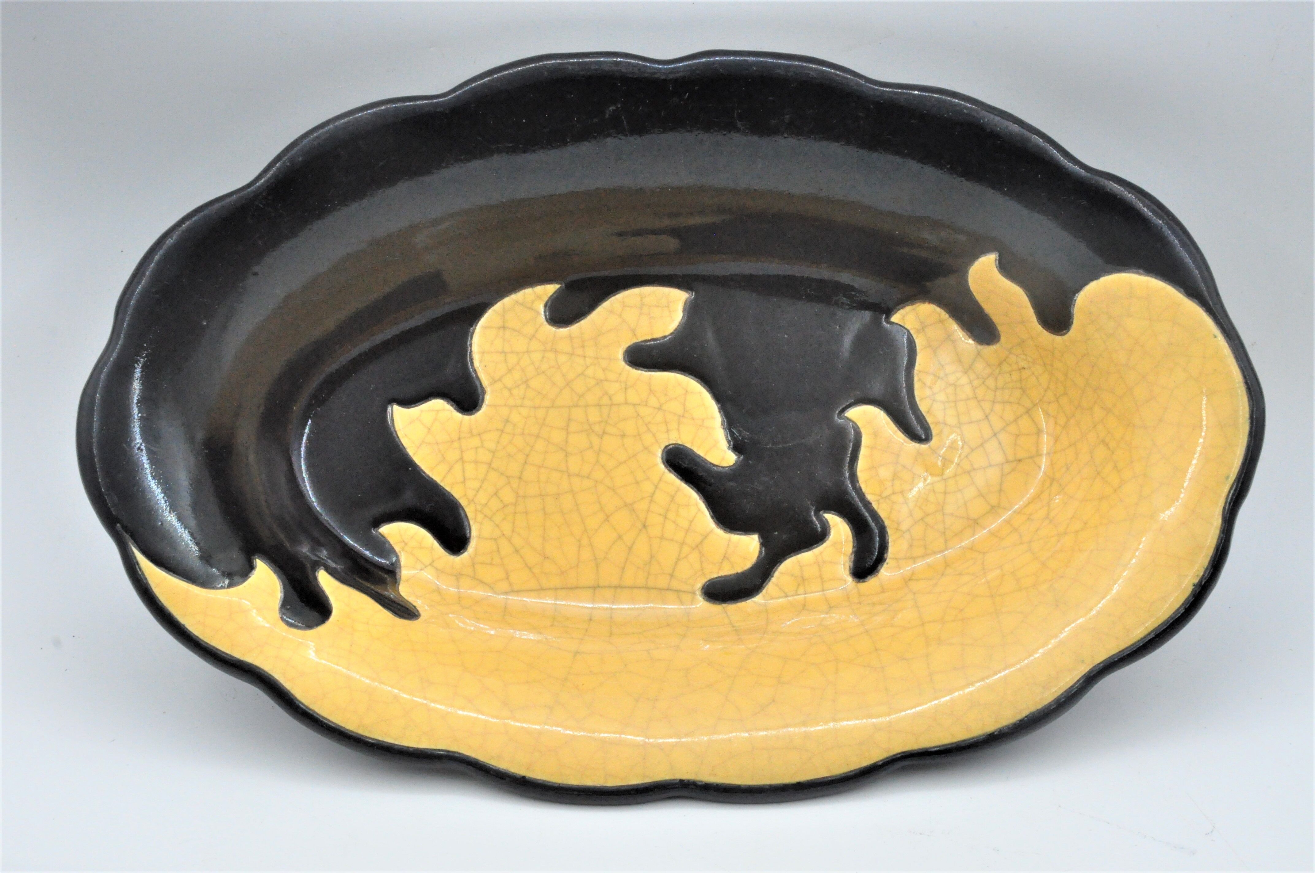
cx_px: 658
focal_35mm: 78
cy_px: 436
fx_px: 2846
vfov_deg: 17.4
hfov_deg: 26.0
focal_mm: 52
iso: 3200
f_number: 18
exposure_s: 1/400
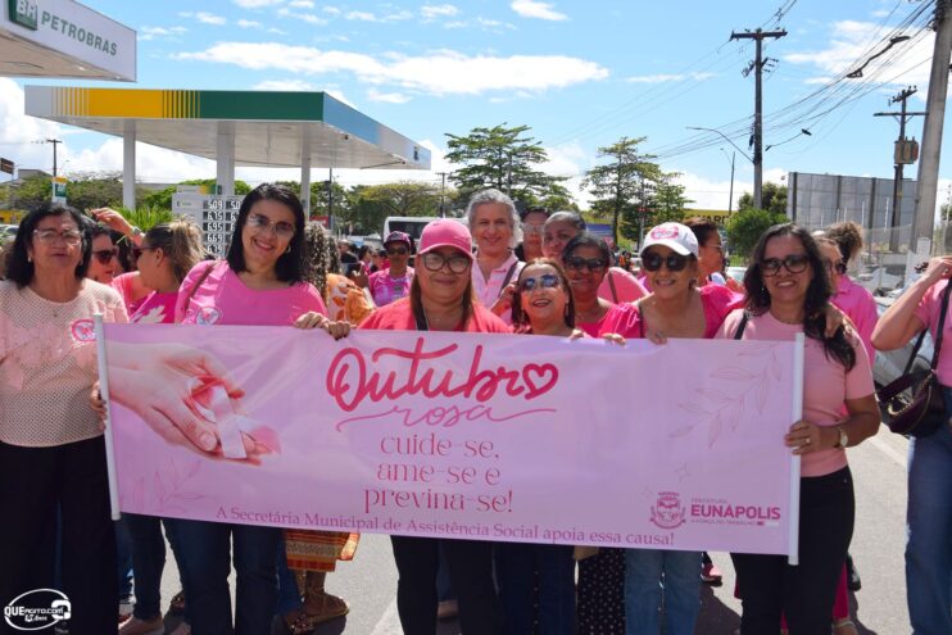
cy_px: 318
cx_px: 476
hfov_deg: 51.3
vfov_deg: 35.5
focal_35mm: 38
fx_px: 992
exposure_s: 1/400
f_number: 10
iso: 200
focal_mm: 25
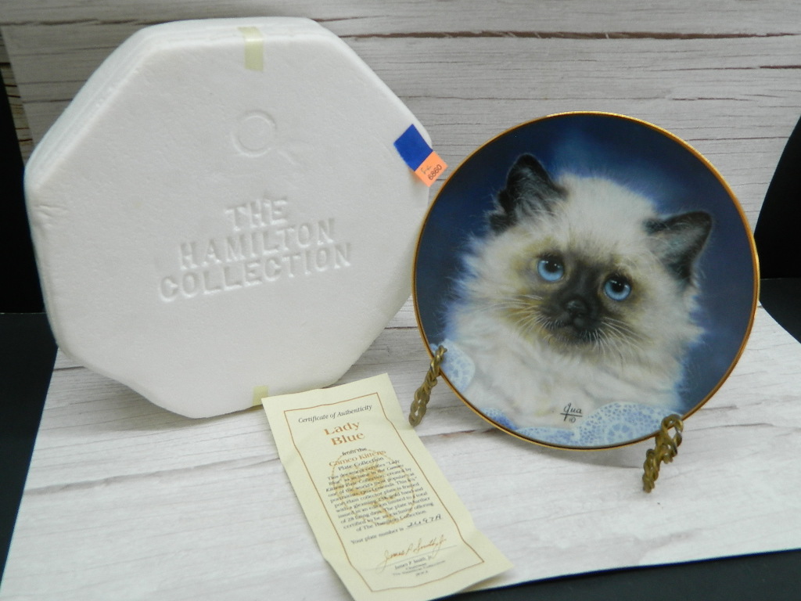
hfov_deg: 52.6
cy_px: 300
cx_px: 400
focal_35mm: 35
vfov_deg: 40.7
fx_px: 810
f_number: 3.3
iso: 80
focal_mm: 6.2
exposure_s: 1/40
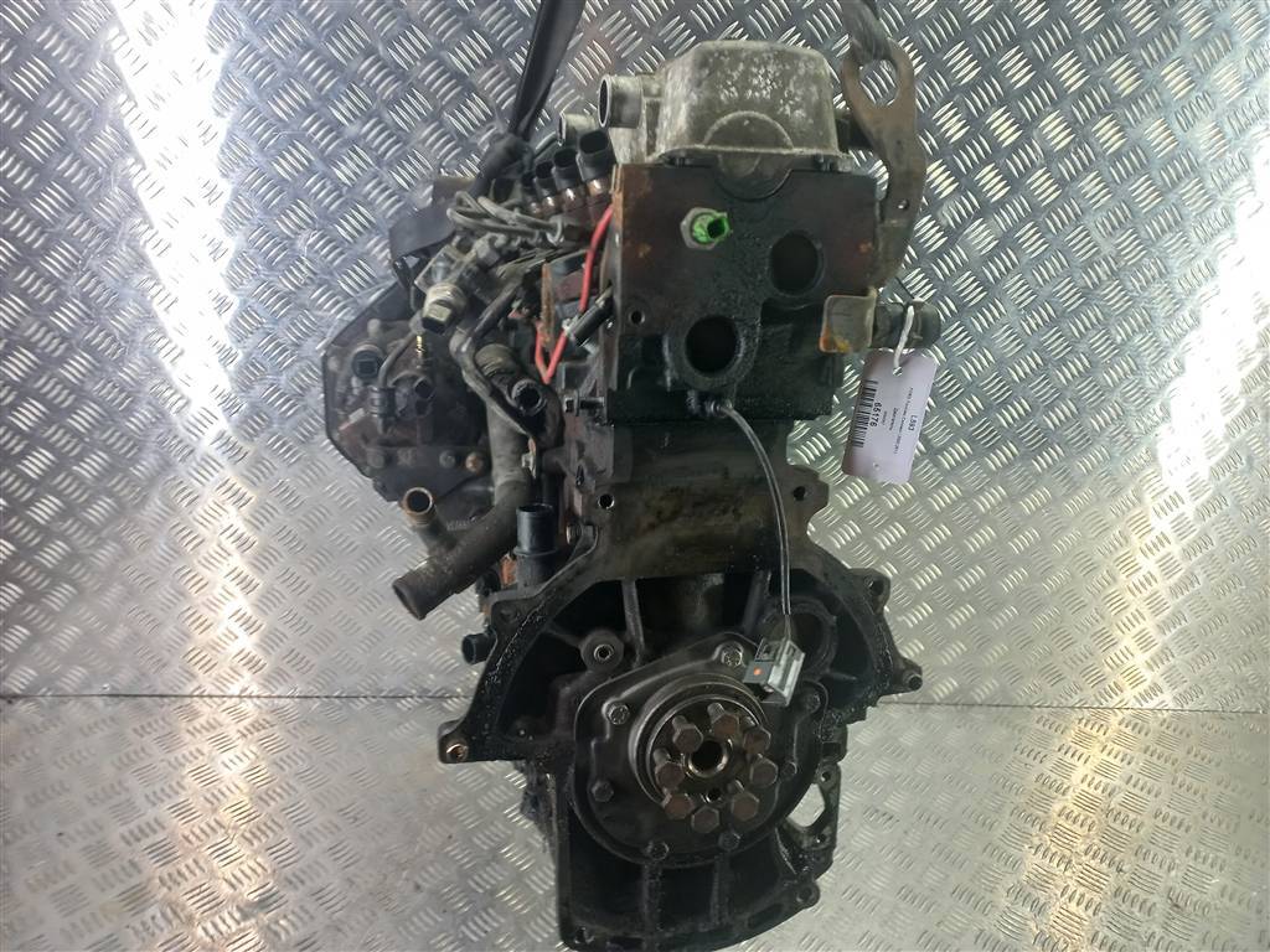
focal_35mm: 25
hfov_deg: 69.4
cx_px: 635
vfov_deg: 54.9
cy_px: 476
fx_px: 917
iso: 125
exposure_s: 1/50
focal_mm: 4.6
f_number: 1.8
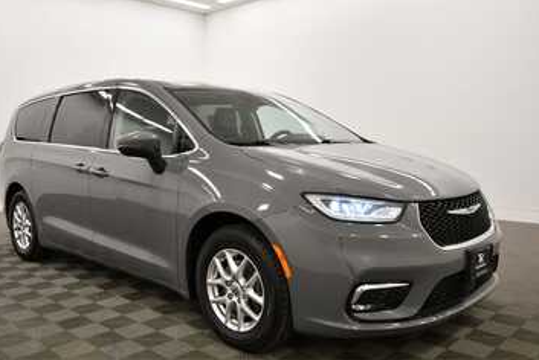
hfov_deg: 55.7
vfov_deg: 38.9
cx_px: 250
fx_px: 509
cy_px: 202
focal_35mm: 34
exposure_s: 1/125
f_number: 5.6
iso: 800
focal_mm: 20
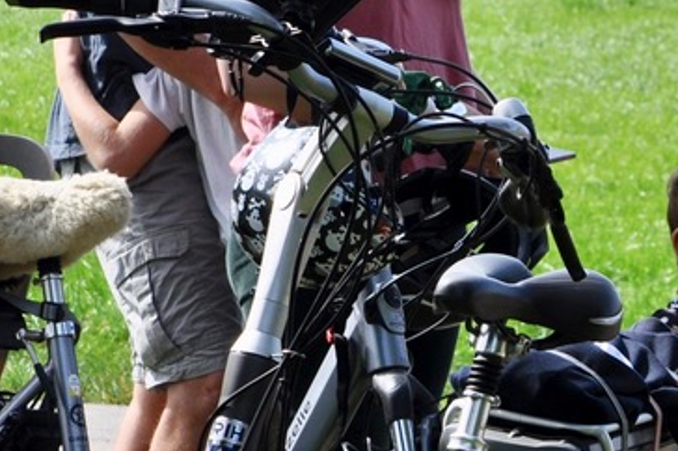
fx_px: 5452
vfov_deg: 4.7
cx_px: 1108
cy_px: 28
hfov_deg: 7.0
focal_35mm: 290
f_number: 9
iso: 200
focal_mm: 55
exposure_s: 1/320
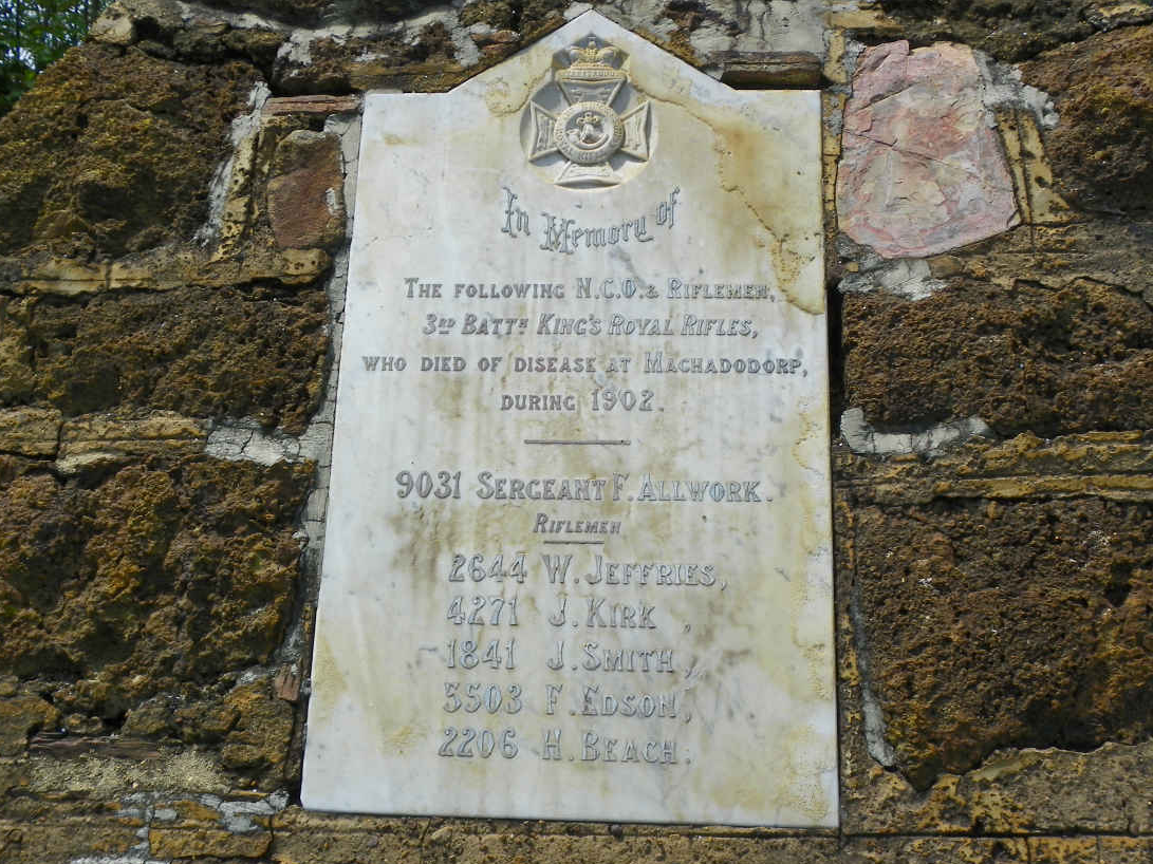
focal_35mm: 44
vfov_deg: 32.9
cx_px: 579
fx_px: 1465
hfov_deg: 42.9
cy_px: 449
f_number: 5
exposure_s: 1/320
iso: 64
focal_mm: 7.1
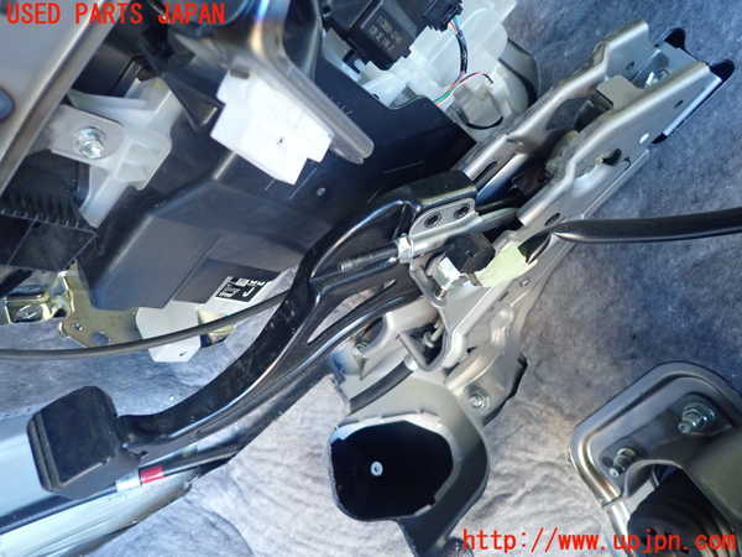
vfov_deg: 54.9
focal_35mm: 25
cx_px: 371
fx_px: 536
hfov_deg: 69.4
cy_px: 278
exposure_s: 1/30
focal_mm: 4.5
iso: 400
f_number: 2
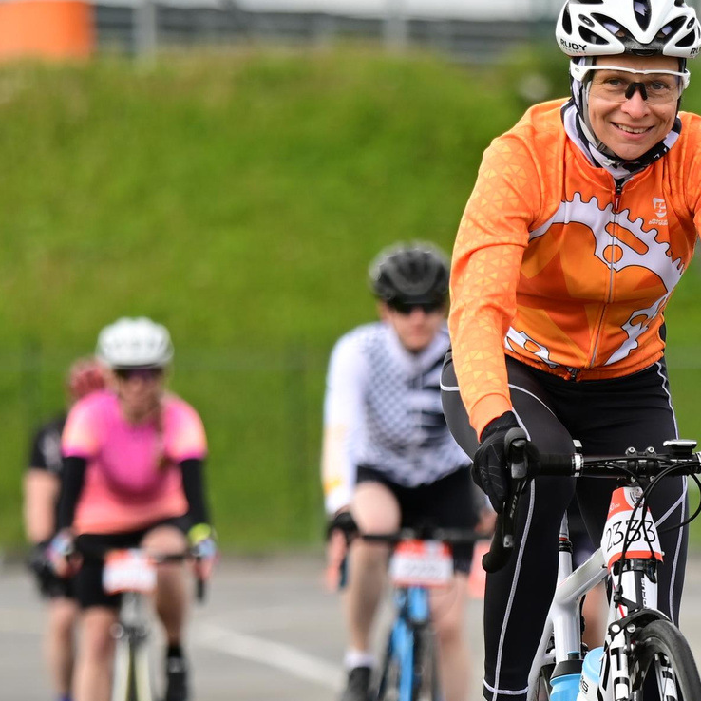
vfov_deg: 4.4
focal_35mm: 398
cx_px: 692
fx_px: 9119
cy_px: 491
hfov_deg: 4.4
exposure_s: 1/2000
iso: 200
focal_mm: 135
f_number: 2.8
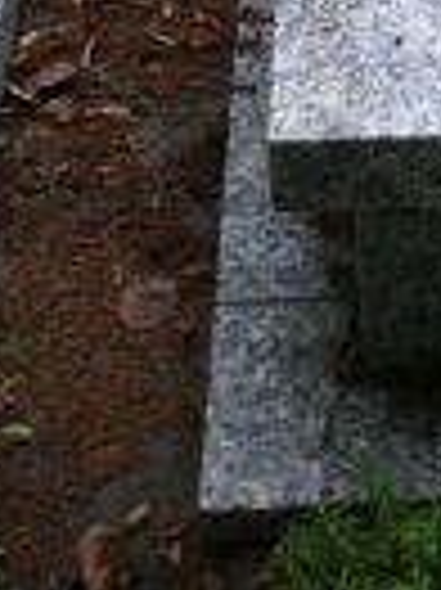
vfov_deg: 13.7
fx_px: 2178
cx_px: 774
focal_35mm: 128
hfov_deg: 10.9
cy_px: -486
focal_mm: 7.4
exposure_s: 1/50
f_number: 2.8
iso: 100
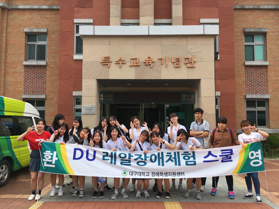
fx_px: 234
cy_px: 104
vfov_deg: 48.2
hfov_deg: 61.7
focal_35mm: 29
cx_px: 140
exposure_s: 1/777
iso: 25
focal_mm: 4.15
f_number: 2.2
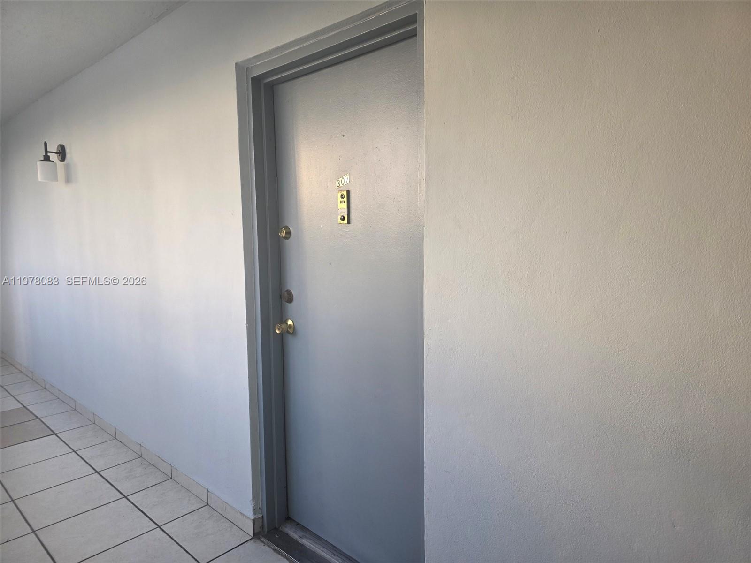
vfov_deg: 58.9
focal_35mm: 23
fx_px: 499
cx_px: 376
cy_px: 282
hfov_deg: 73.9
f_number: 1.7
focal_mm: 6.3
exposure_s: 1/180
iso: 100
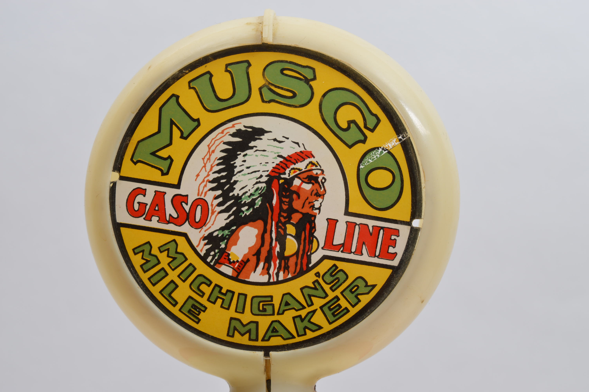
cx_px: 294
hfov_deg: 24.6
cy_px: 196
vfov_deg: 16.5
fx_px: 1349
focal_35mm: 82
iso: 100
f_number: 9
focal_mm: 55
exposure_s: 1/80
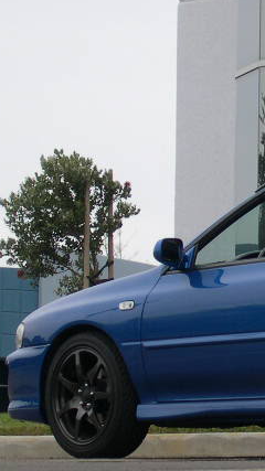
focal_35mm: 298
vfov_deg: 7.2
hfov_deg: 4.1
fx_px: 3725
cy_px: 189
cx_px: 406
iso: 100
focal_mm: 24
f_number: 4.9
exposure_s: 1/318
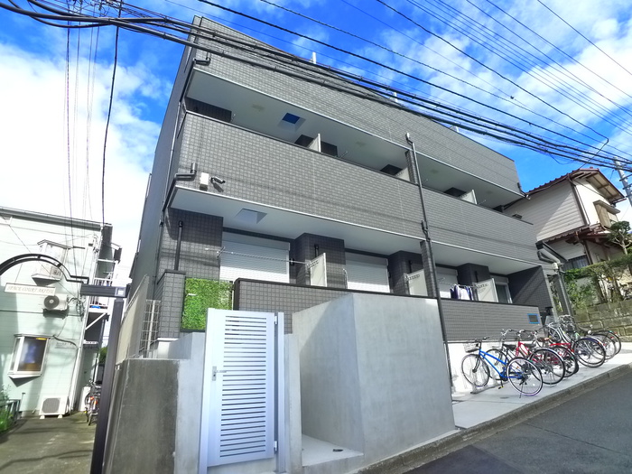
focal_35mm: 24
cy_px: 237
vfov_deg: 56.8
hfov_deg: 71.6
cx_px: 316
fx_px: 438
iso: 400
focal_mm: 5.1
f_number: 3.5
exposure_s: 1/400
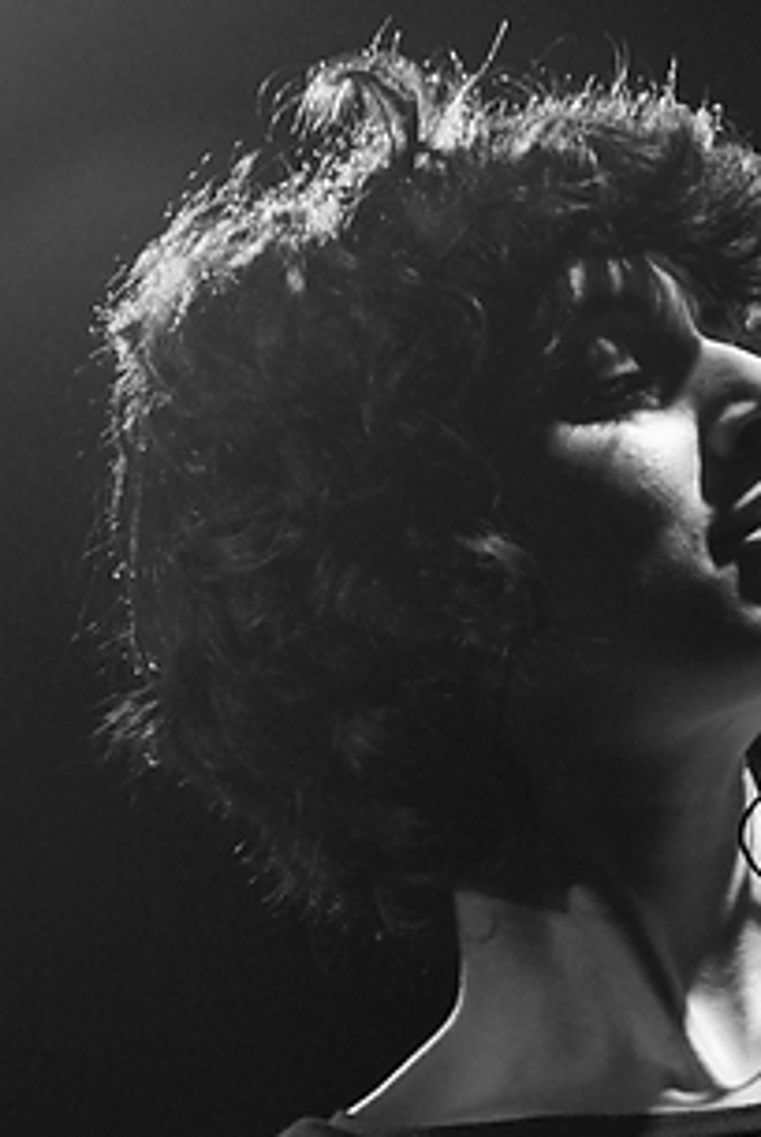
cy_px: 1491
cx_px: 1104
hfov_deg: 6.2
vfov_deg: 9.1
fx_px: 6991
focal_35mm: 221
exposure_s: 1/250
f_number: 2.2
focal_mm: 50
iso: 200
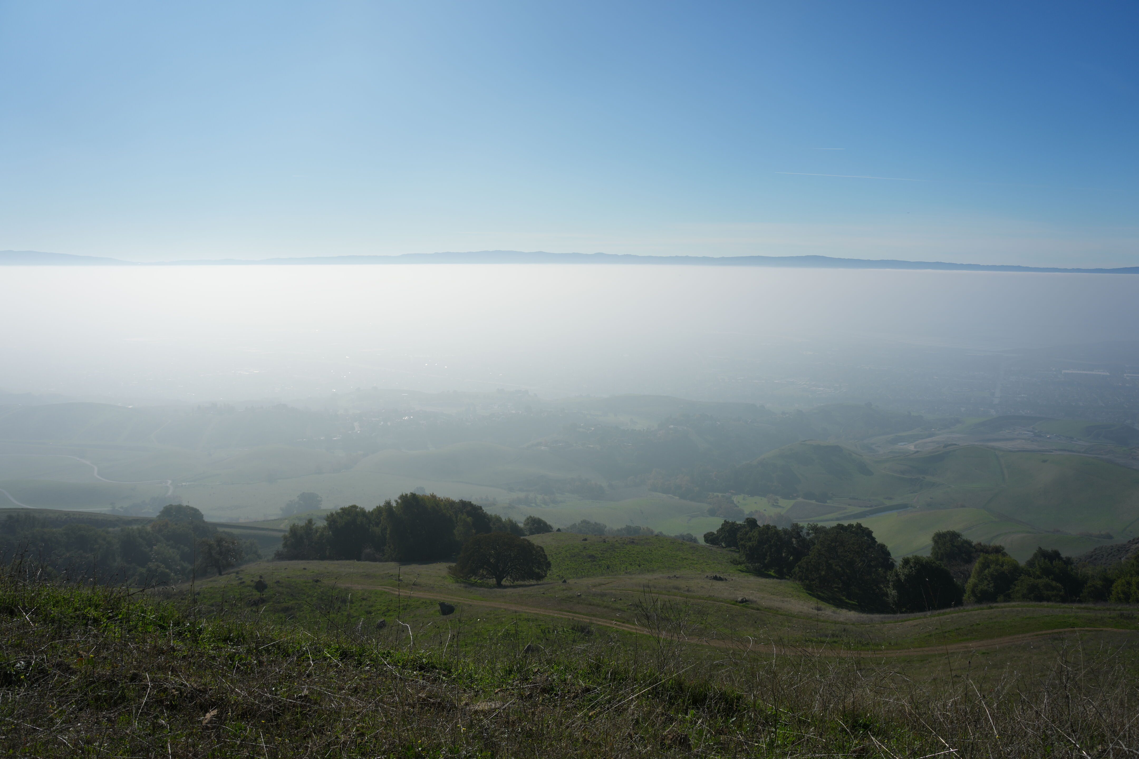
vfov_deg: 46.4
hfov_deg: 65.5
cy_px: 380
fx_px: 886
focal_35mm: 28
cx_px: 570
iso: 100
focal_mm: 28
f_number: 5.6
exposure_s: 1/1250
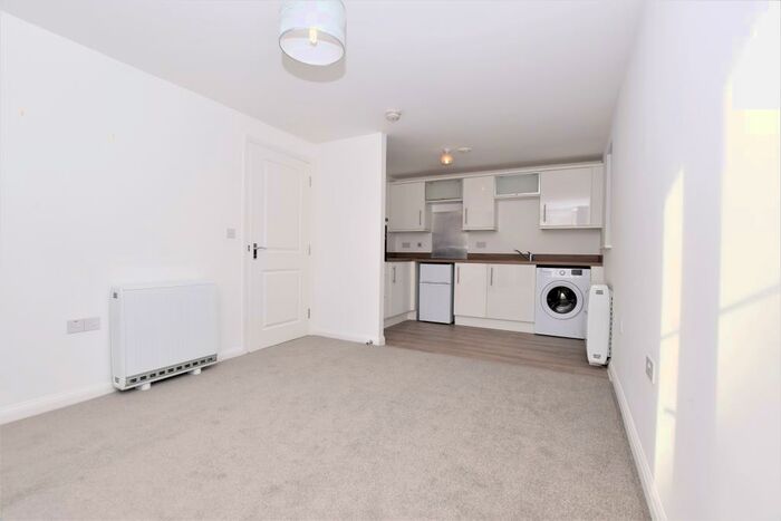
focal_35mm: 15
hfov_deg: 100.4
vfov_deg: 77.4
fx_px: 325
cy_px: 260
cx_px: 390
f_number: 5.6
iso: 140
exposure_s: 1/125
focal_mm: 10
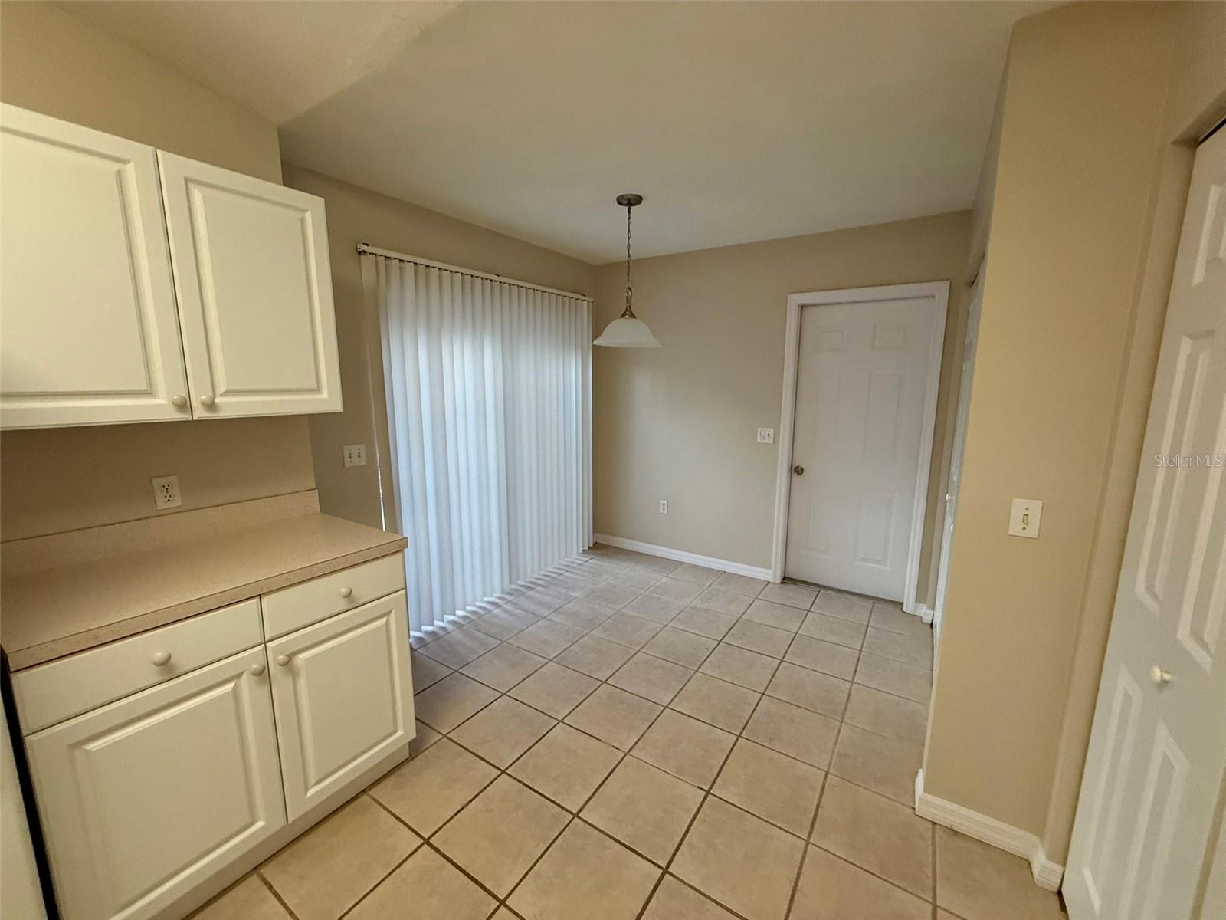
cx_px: 613
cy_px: 460
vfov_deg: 85.7
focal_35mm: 14
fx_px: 496
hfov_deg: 102.1
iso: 320
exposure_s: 1/120
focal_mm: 2.22
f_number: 2.2
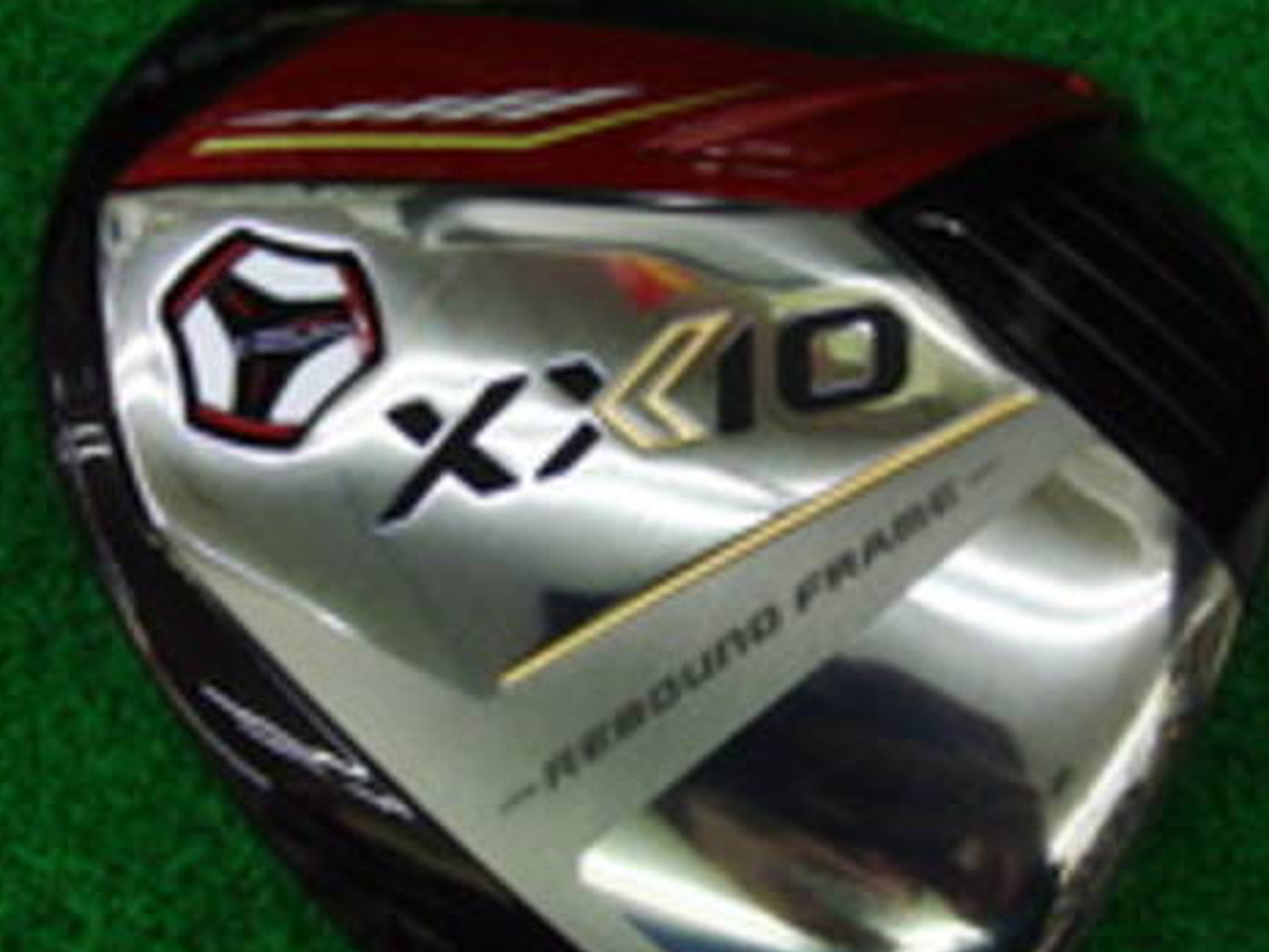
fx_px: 1870
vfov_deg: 28.5
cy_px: 520
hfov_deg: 37.5
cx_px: 637
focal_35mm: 51
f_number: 3.6
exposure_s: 1/80
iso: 250
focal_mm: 6.42
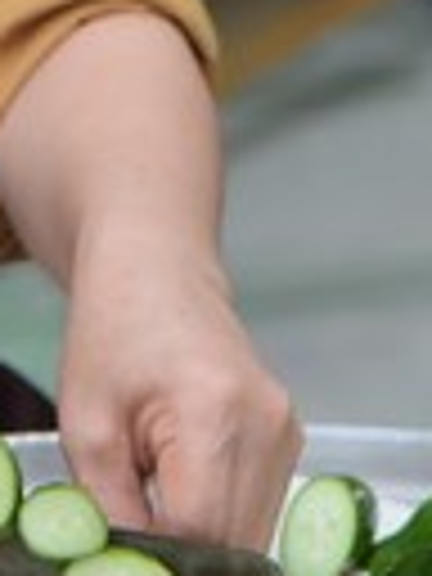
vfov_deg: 4.7
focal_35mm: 415
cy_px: -328
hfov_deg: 3.6
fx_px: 6905
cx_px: -284
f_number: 4
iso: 1000
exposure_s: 1/125
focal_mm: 85
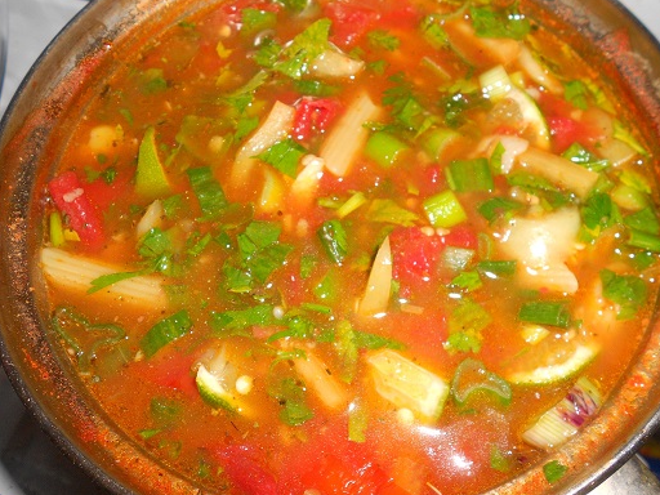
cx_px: 340
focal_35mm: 30
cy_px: 249
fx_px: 572
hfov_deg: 60.0
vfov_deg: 46.8
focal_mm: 5.3
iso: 100
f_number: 8.5
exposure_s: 1/25
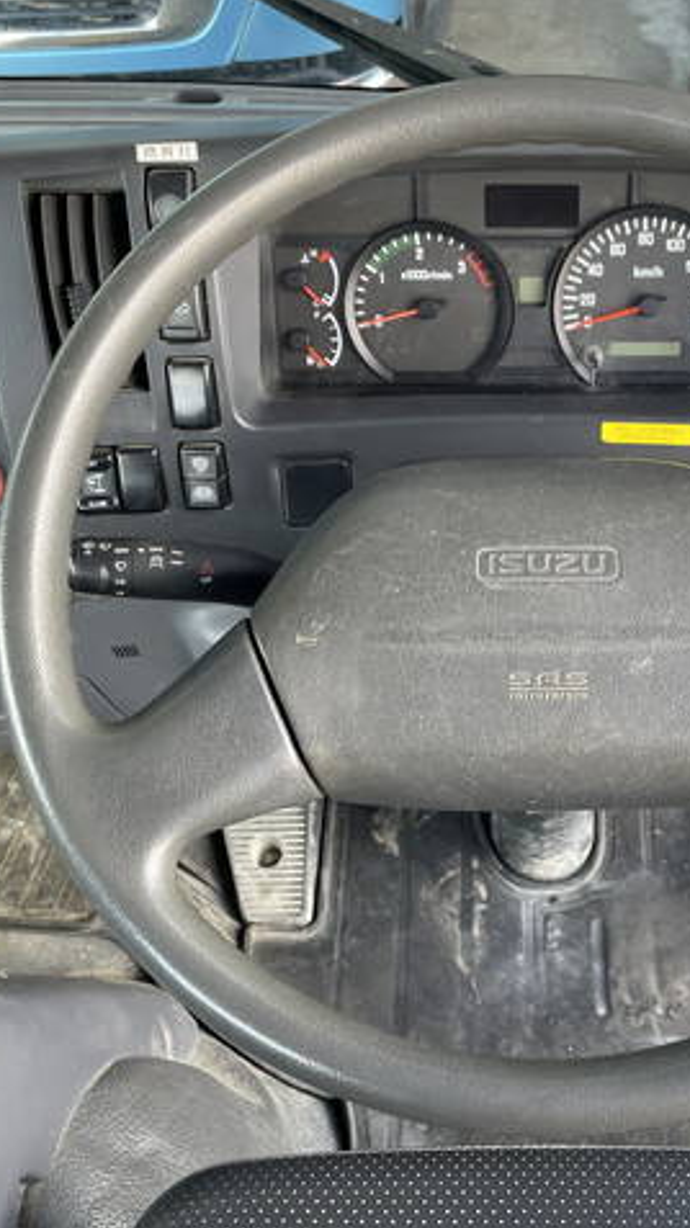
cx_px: 543
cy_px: 613
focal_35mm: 38
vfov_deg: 52.8
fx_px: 1237
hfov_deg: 30.5
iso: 100
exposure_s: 1/121
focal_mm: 4.2
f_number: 1.6
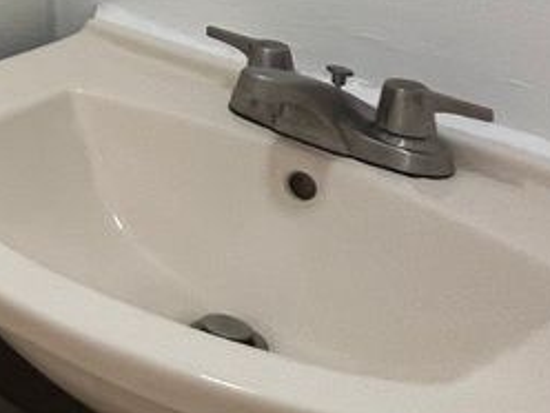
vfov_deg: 19.4
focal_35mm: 63
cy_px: -258
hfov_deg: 19.2
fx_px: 1001
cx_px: -537
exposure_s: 1/60
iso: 160
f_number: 1.8
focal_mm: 1.57
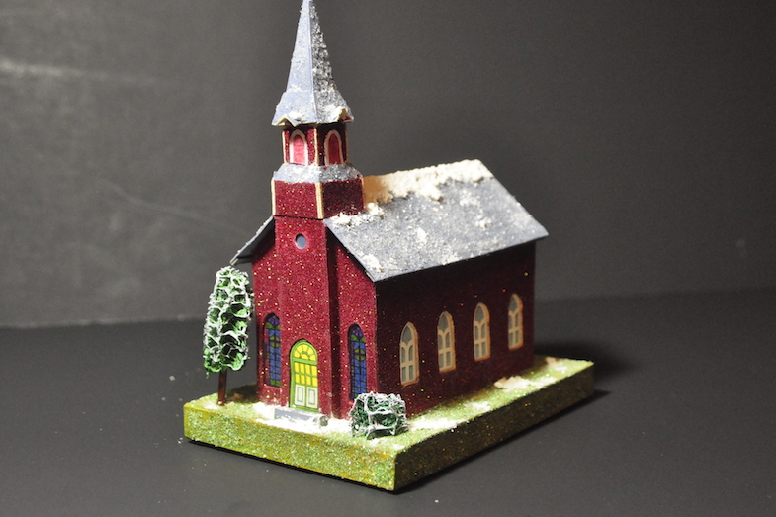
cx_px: 384
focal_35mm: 58
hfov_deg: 34.5
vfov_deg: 23.4
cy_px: 258
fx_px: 1250
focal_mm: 38
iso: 2500
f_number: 5
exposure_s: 1/100
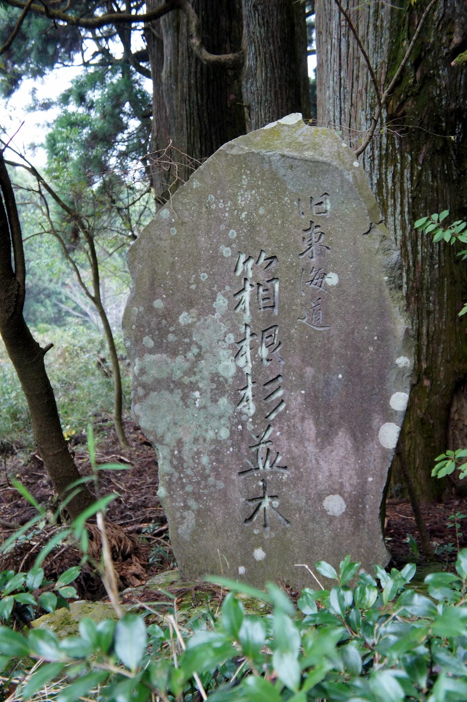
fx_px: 1071
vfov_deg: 36.3
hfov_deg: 24.6
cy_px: 351
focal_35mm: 55
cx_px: 234
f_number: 4.5
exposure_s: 1/100
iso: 1600
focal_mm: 37
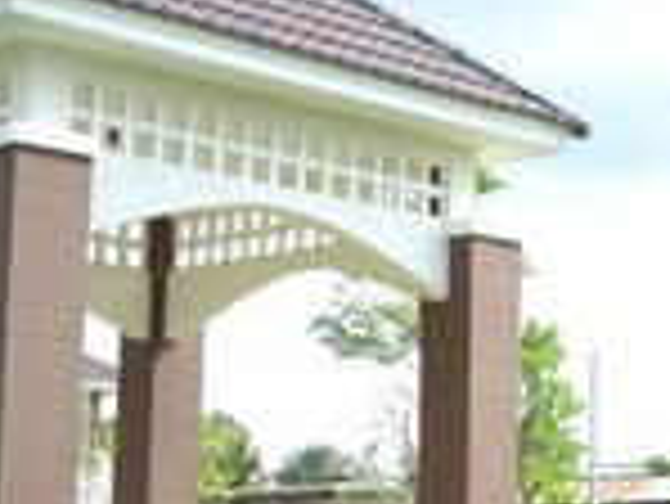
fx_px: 1782
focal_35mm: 92
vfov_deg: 16.1
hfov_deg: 20.3
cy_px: 266
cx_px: 737
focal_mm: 18
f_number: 3.5
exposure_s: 1/2500
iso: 800
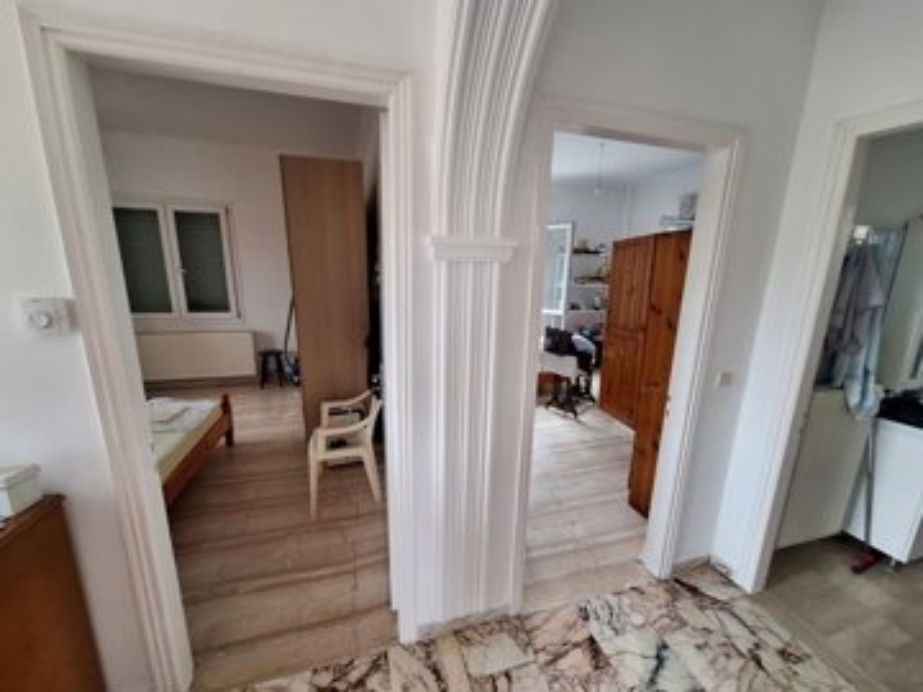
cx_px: 462
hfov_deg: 106.2
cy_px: 346
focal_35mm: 13
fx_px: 347
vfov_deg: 89.9
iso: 160
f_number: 2.2
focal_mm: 1.74
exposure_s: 1/33
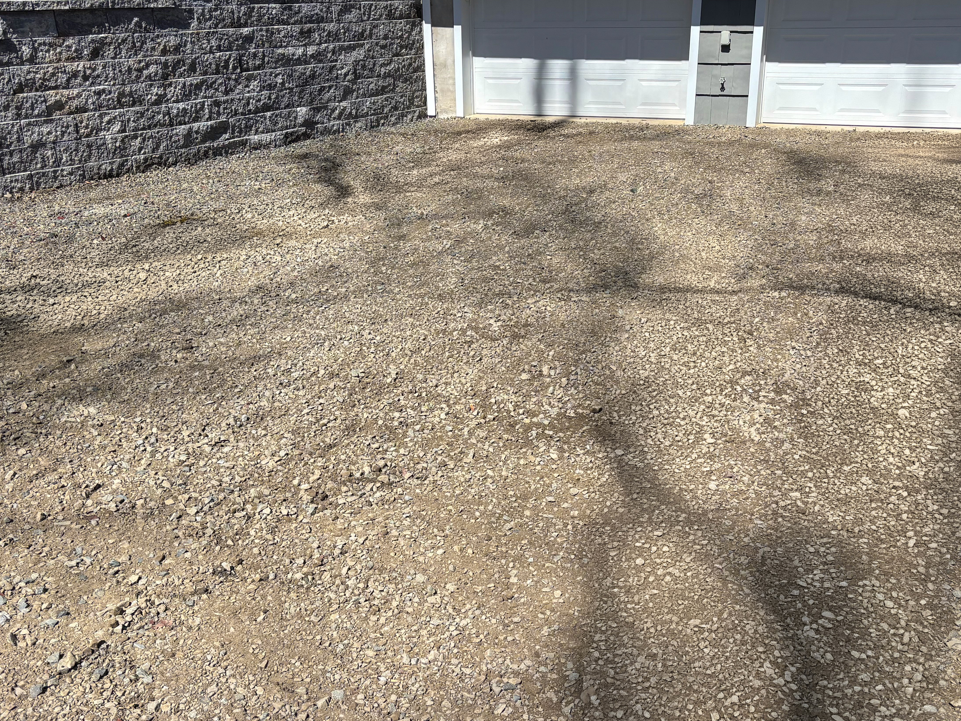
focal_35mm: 34
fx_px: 944
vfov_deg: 41.8
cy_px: 366
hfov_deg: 53.9
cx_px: 494
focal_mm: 5.96
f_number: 1.6
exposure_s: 1/2700
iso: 50
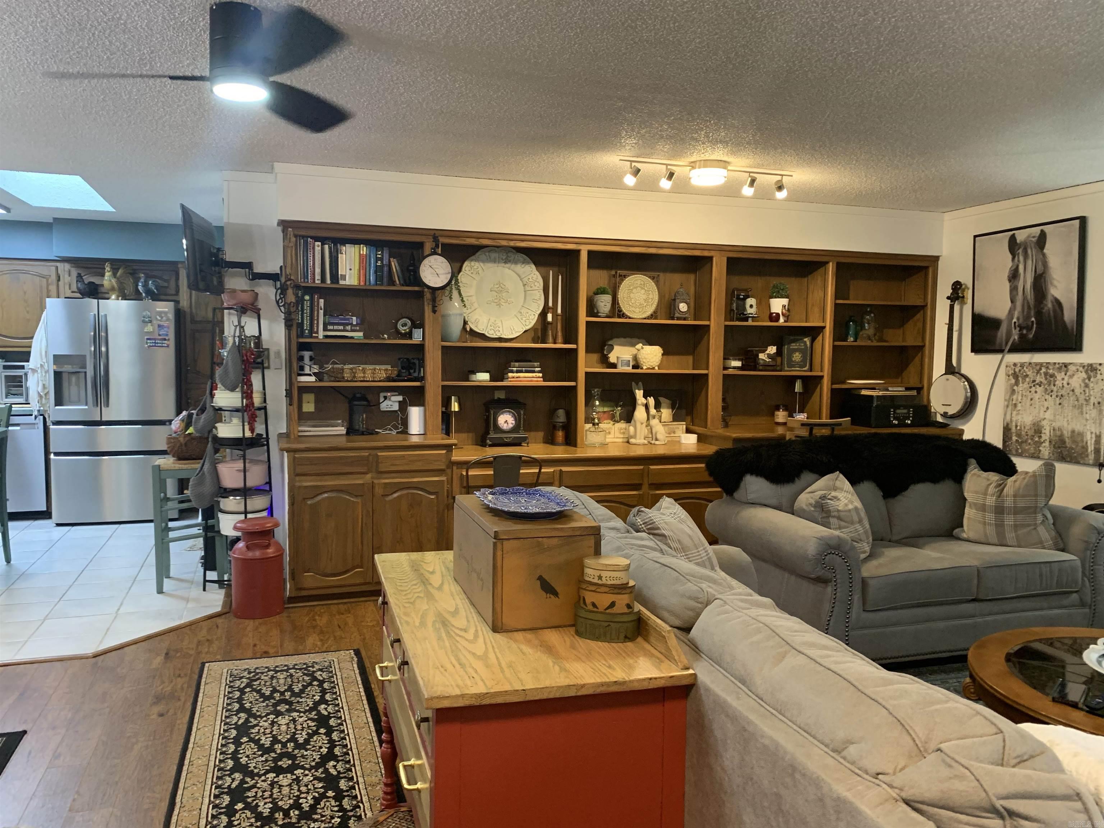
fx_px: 829
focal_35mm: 26
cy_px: 414
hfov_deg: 67.3
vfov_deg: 53.1
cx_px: 552
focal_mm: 4.25
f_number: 1.8
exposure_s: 1/60
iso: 200
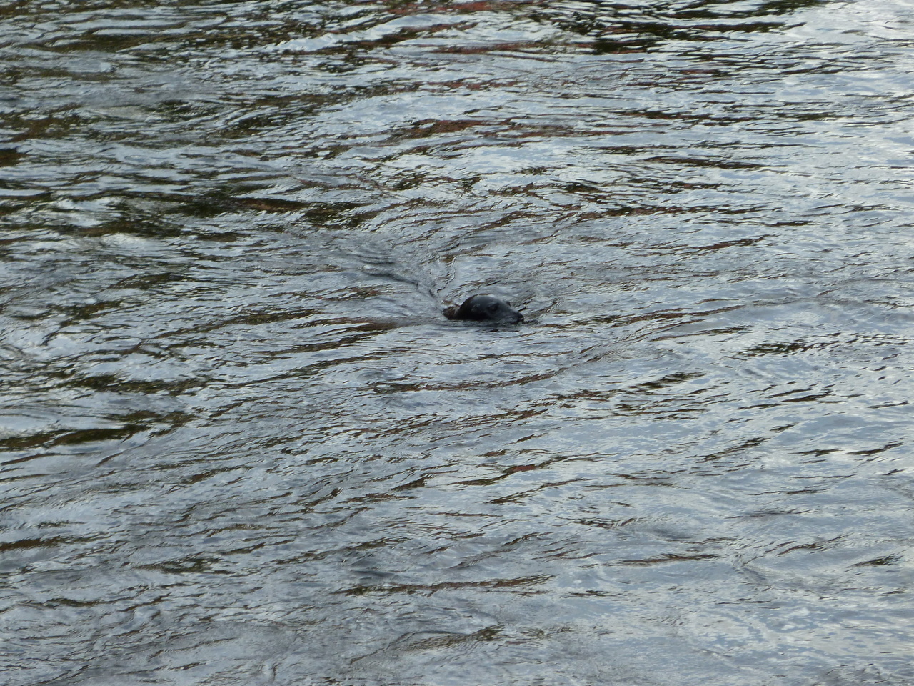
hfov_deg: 7.9
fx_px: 6601
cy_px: 343
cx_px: 457
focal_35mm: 250
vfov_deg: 5.9
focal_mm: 36
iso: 100
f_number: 5.9
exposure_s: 1/125
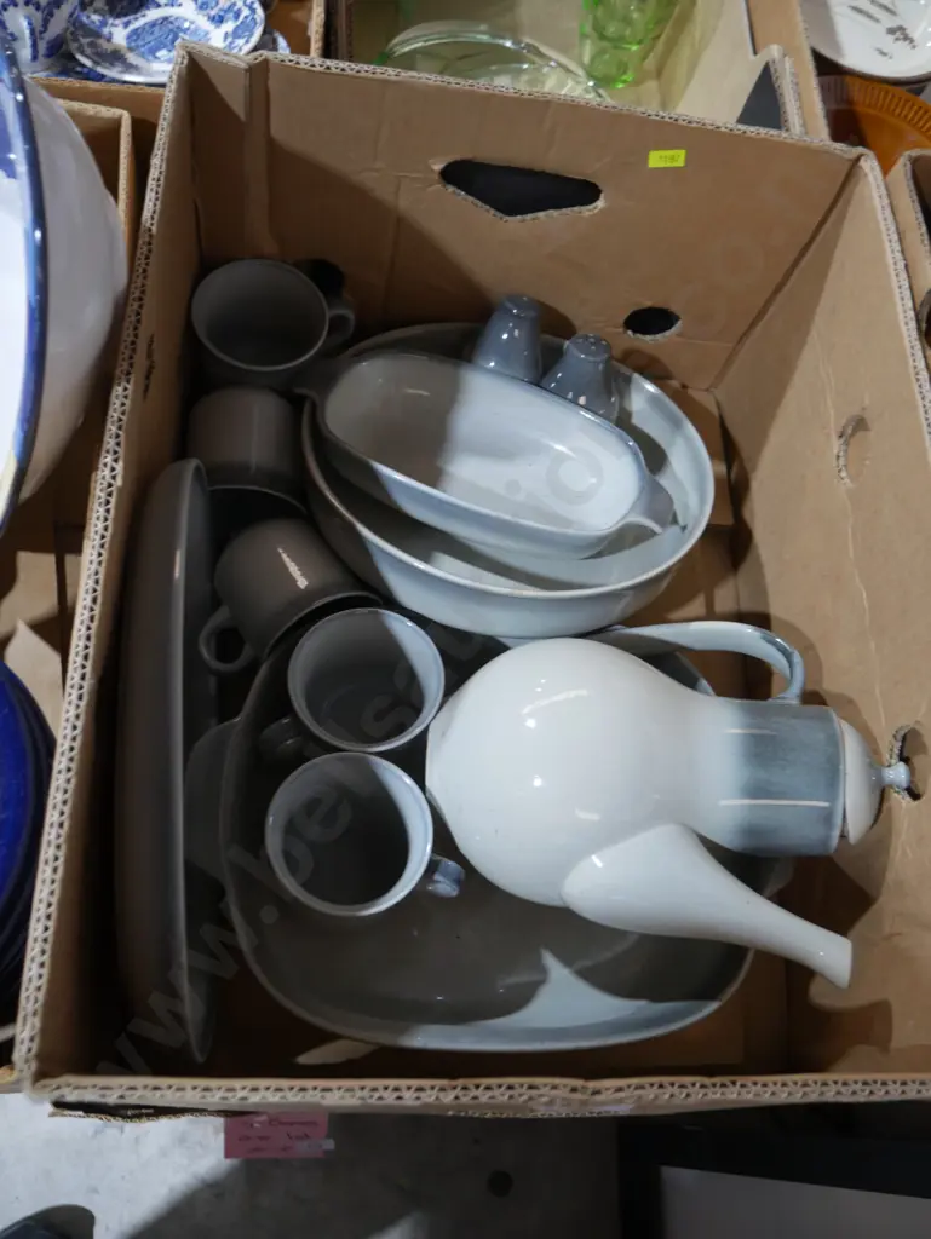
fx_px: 1003
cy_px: 620
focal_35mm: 28
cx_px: 466
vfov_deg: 63.4
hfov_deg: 49.8
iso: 1000
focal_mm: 14
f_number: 3.5
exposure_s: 1/60
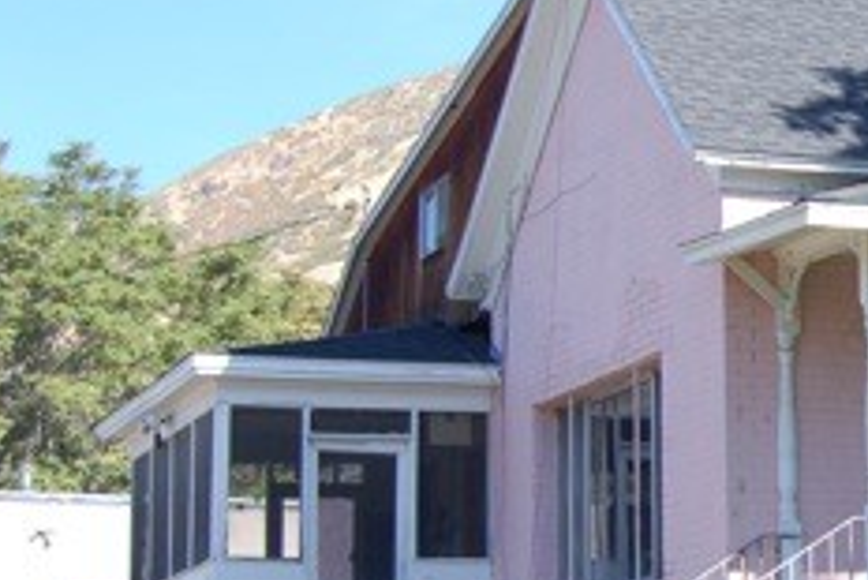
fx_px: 2992
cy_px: 296
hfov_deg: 15.6
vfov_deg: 11.1
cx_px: 1160
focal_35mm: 124
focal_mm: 30
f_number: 7.1
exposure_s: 1/200
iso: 200
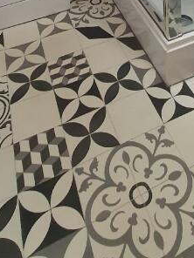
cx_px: 149
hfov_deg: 31.5
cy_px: -187
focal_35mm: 45
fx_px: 336
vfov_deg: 23.8
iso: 320
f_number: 2.2
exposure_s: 1/50
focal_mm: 1.8
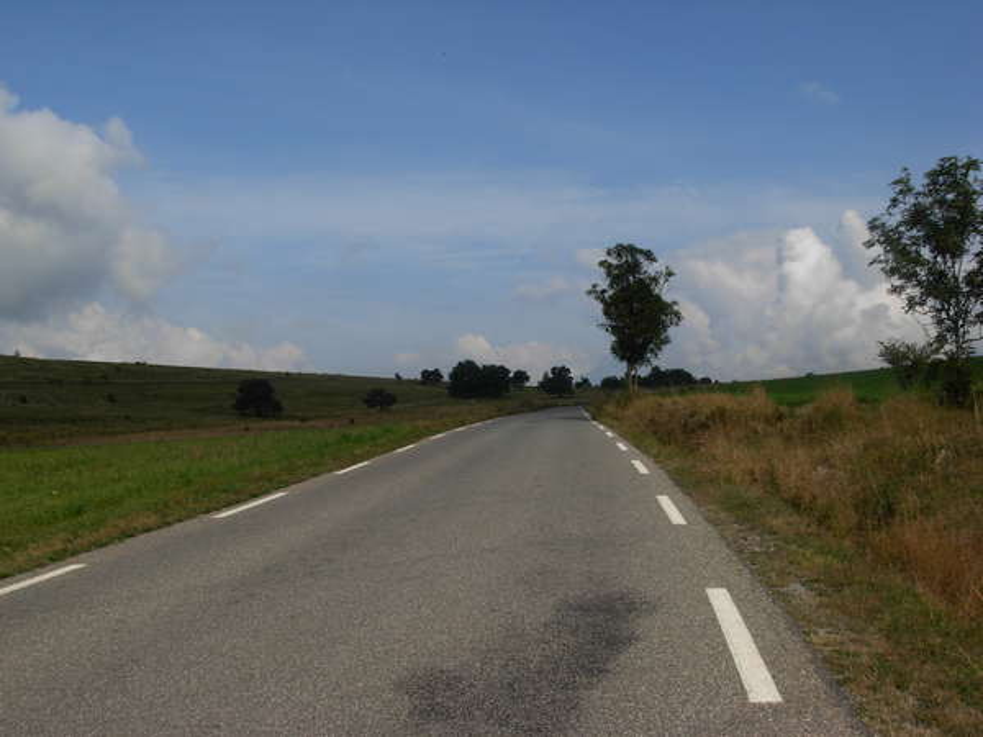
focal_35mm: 38
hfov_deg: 49.0
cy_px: 368
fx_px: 1079
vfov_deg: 37.7
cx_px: 492
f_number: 4.9
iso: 79
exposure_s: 1/966
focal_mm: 6.3
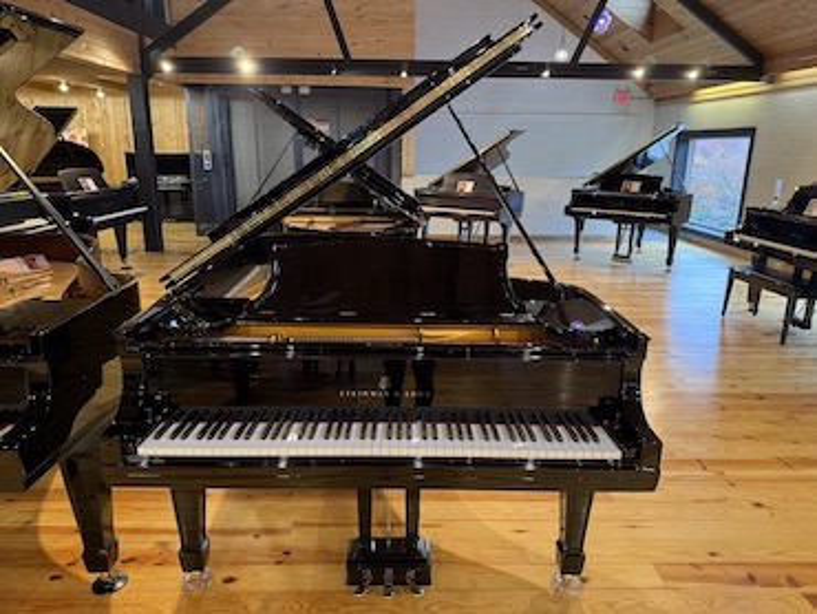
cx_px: 408
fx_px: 567
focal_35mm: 24
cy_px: 307
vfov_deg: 56.9
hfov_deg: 71.6
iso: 160
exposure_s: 1/60
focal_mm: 6.76
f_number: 1.78
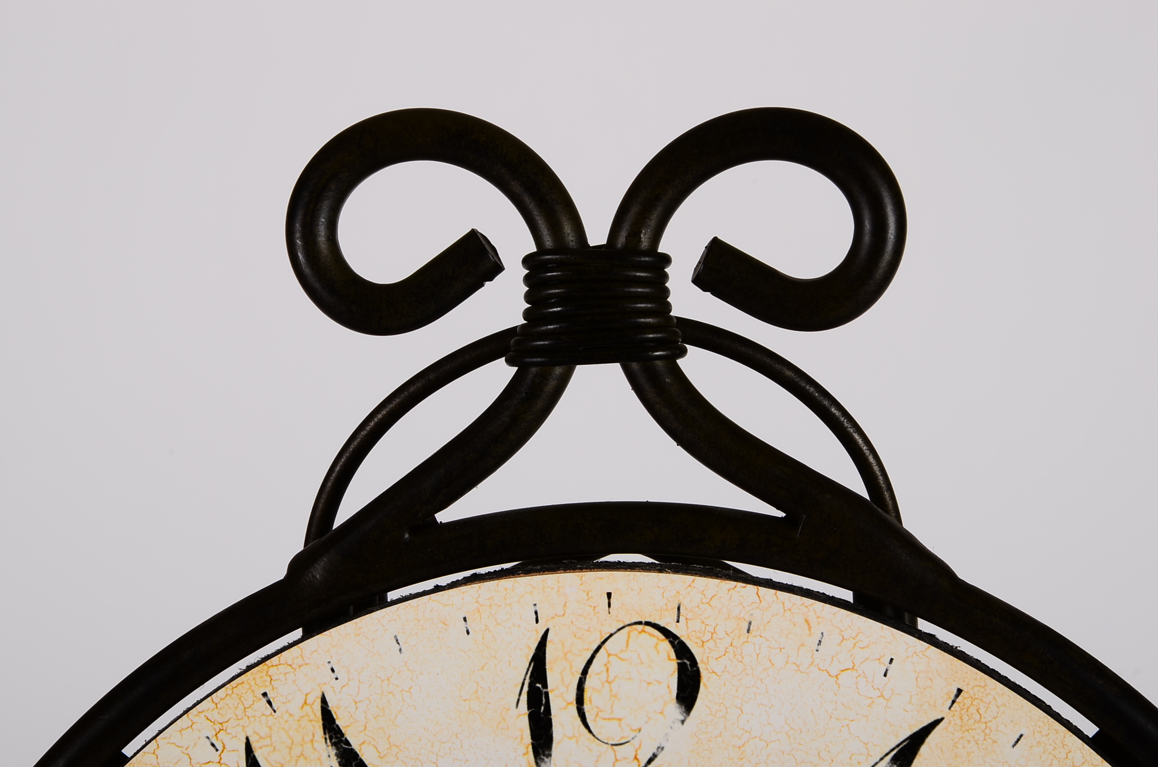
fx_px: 5056
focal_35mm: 158
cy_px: 384
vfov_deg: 8.7
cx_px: 579
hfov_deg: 13.1
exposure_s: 1/160
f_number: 18
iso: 100
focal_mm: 105
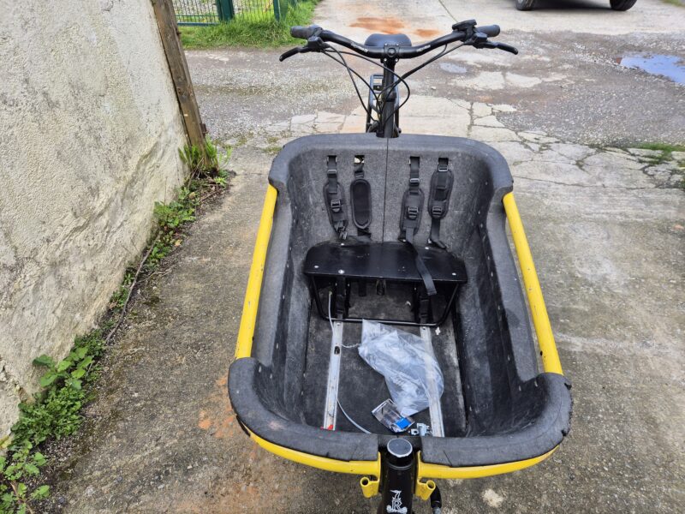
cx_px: 342
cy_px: 257
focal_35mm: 23
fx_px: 455
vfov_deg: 58.9
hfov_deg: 73.9
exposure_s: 1/472
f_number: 1.8
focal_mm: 5.4
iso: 25
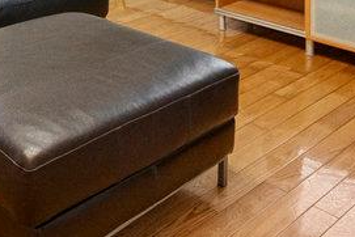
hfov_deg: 32.6
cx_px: 51
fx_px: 582
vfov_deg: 18.6
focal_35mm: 59
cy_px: -172
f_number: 7.1
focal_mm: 16
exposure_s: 1/10
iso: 1250
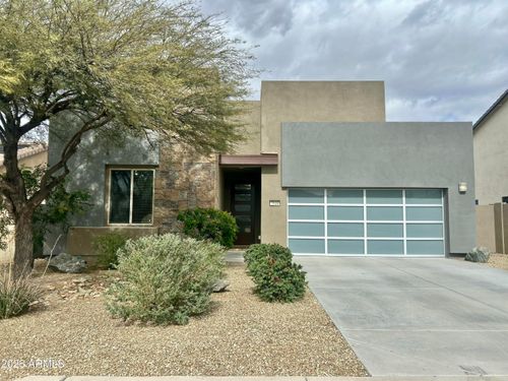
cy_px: 190
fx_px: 382
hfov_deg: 67.3
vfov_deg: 53.1
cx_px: 254
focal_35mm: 26
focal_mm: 5.7
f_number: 1.5
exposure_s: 1/4115
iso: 50
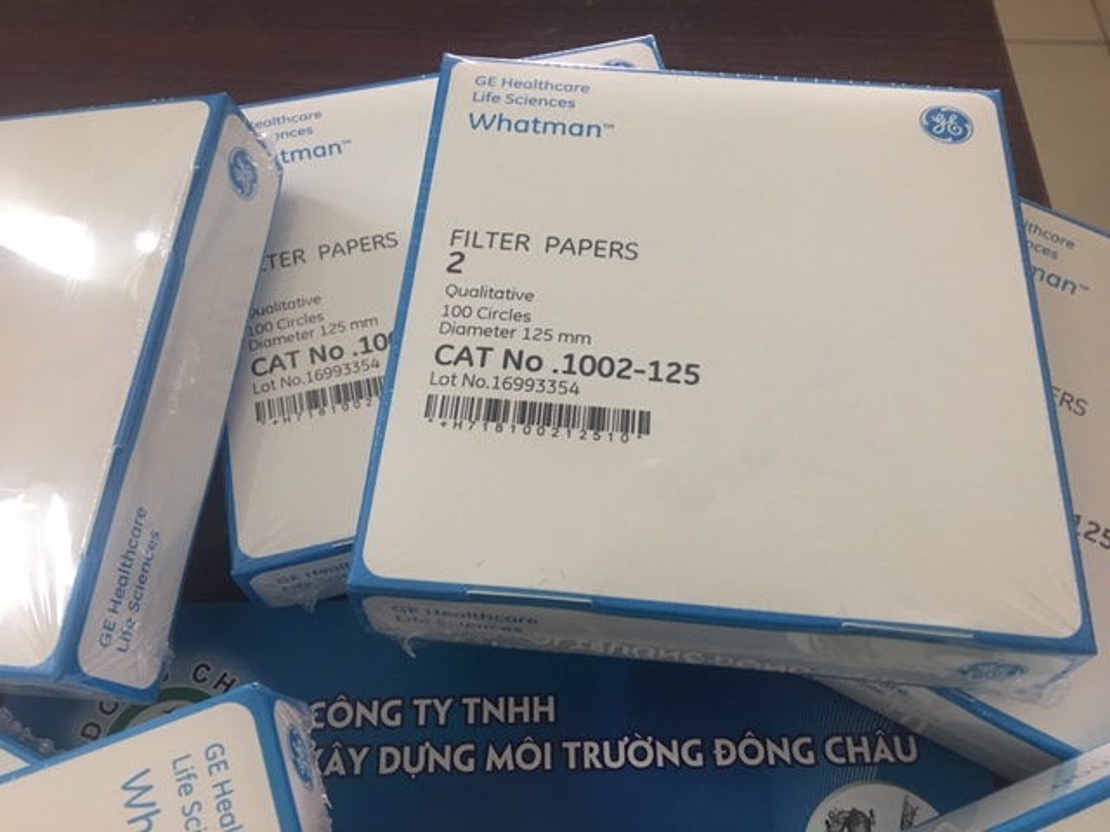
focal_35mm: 29
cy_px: 416
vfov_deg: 48.2
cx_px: 555
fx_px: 930
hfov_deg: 61.7
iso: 100
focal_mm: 4.15
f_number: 2.2
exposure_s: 1/10
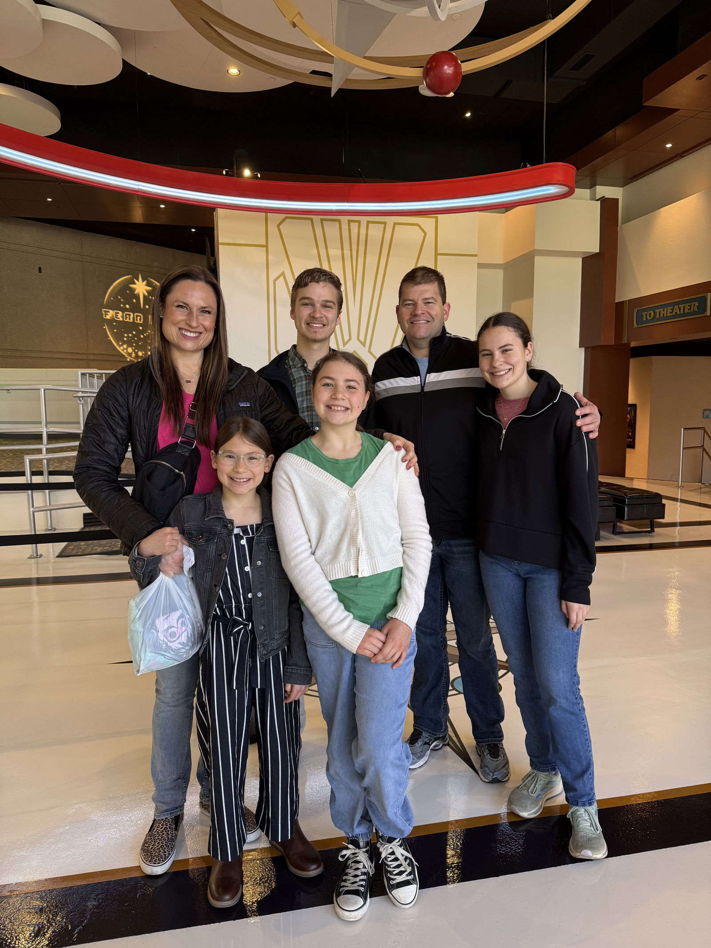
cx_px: 356
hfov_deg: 56.8
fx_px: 657
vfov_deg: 71.6
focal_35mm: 24
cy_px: 474
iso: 125
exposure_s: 1/60
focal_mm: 6.76
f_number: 1.78
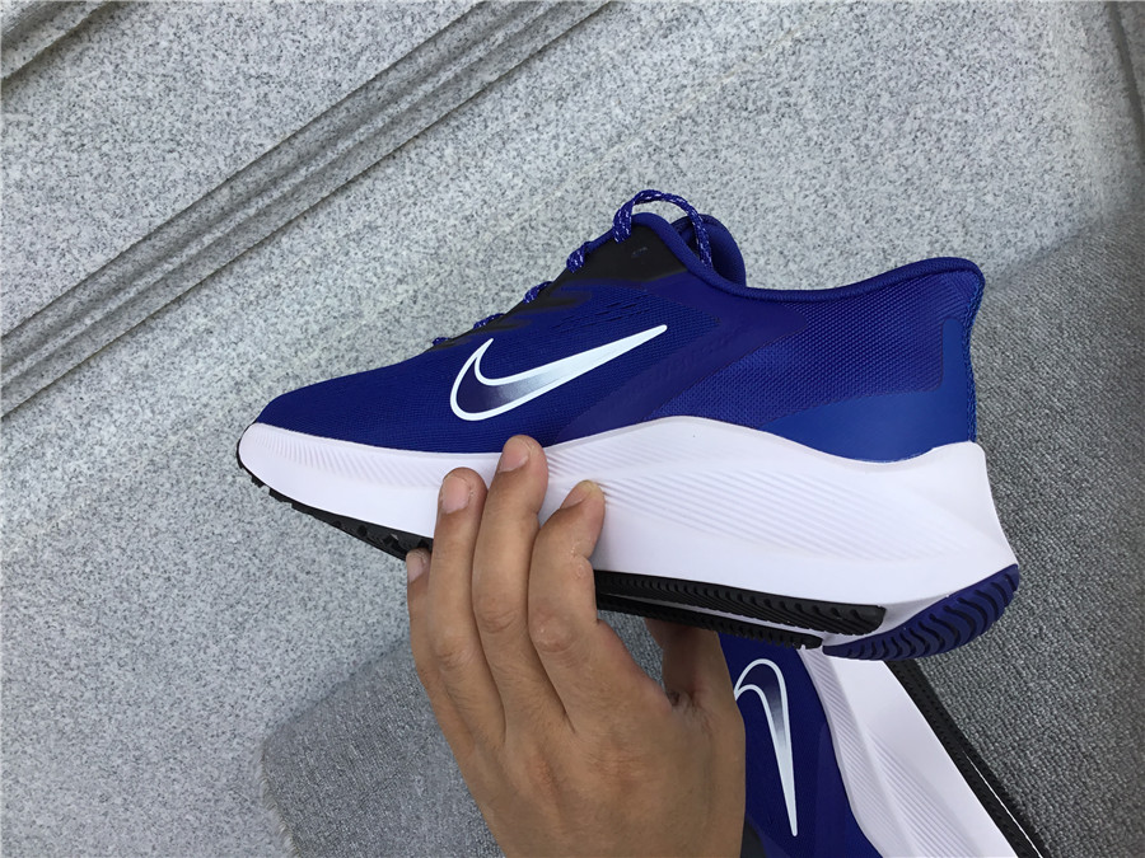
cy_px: 429
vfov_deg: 45.4
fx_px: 1025
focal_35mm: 31
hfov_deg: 58.4
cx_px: 572
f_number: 2.4
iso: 25
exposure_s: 1/479
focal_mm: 3.3
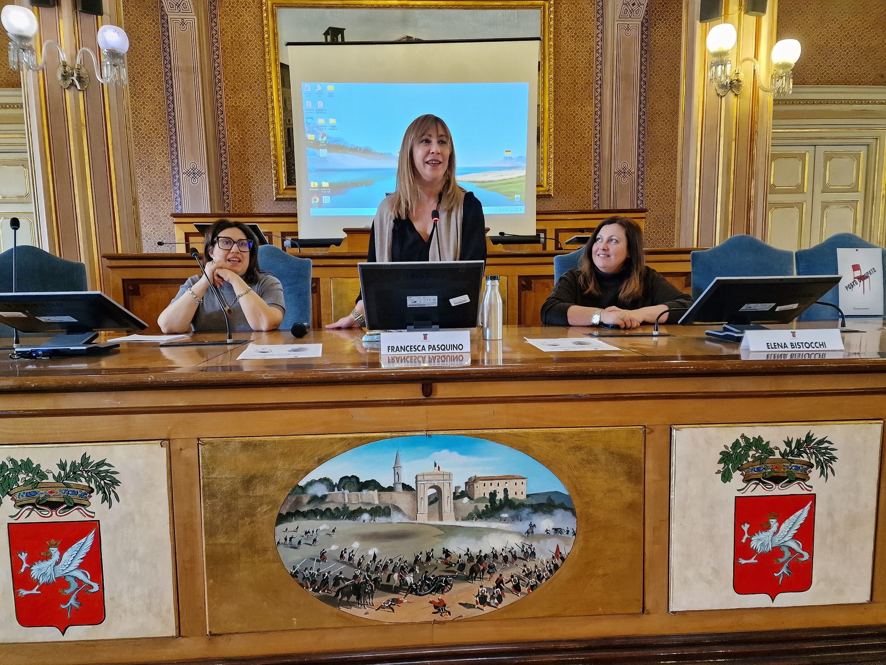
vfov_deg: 58.9
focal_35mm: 23
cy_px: 332
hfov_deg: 73.9
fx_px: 589
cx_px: 443
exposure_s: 1/100
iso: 800
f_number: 1.8
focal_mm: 6.4
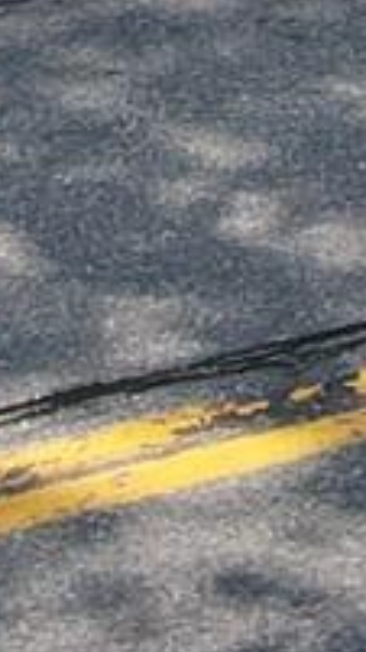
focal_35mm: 267
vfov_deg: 7.3
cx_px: 839
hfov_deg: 4.5
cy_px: -1197
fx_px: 4609
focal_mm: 4.5
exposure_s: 1/400
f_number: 2.8
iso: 110
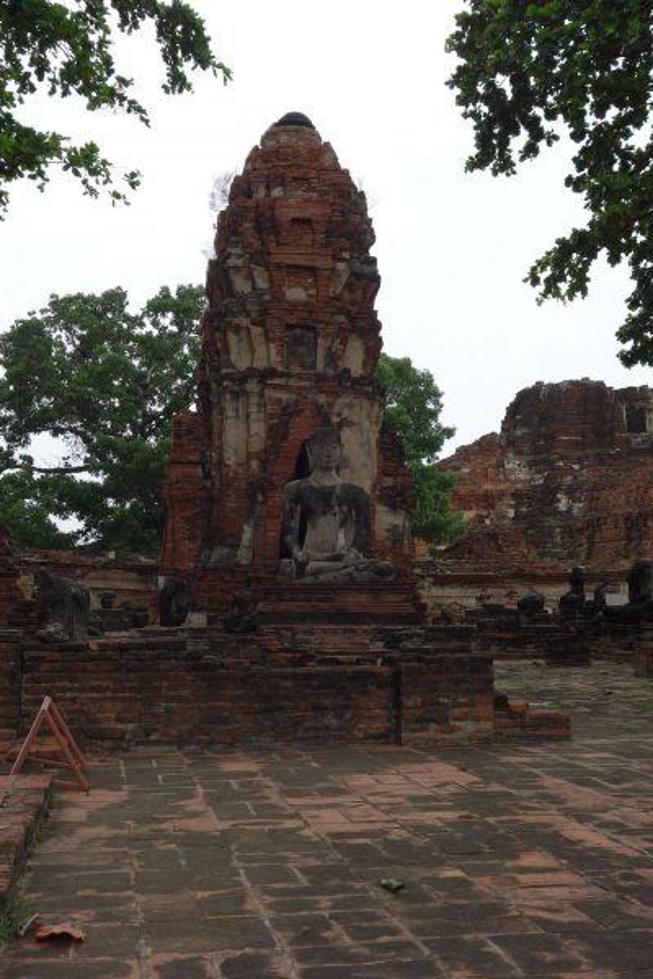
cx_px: 326
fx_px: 1224
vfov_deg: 43.6
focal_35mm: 45
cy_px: 490
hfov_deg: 29.9
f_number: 5.6
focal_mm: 16.78
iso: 125
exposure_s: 1/200
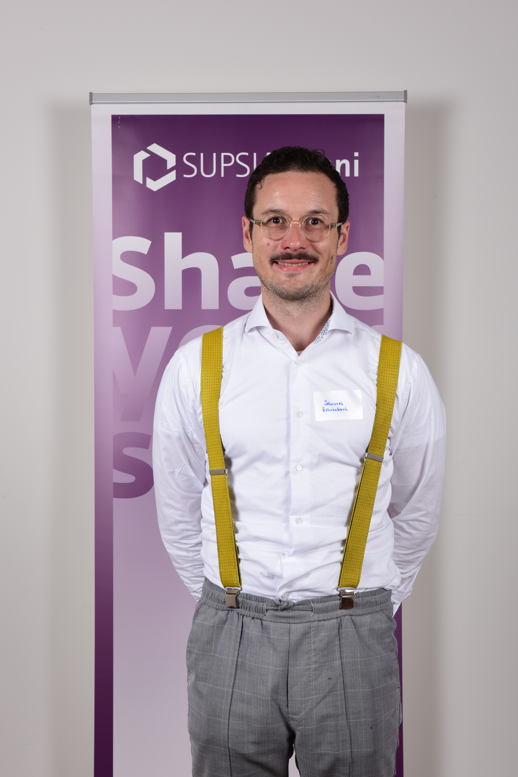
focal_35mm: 56
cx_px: 259
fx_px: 1208
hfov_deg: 24.2
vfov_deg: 35.6
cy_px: 388
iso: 250
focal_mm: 56
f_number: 13
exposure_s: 1/125
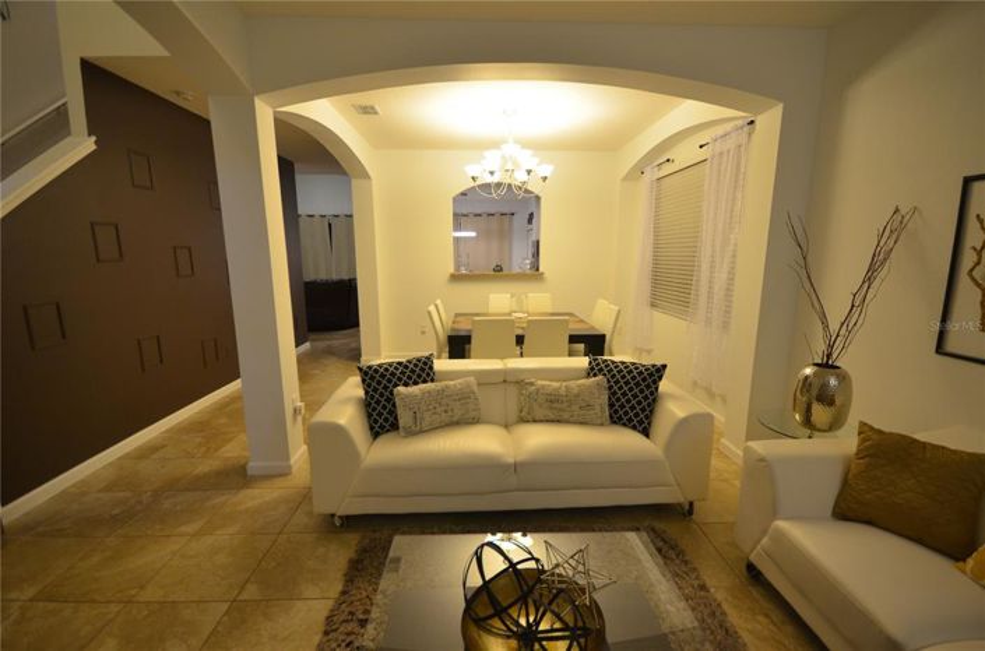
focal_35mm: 15
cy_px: 326
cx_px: 492
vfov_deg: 77.0
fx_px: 409
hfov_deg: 100.5
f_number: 4
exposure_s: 1/50
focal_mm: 10
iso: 800
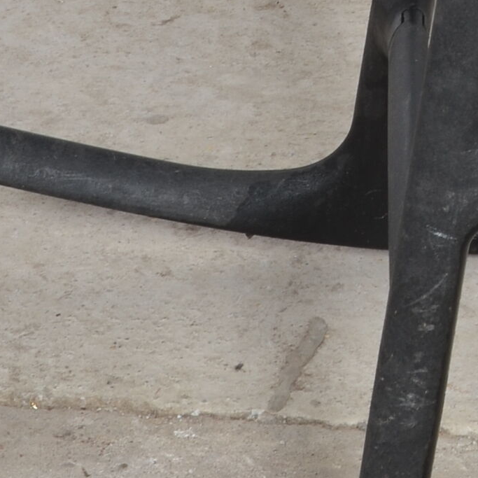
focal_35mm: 344
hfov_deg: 5.1
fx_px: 5374
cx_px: 707
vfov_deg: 5.0
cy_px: -260
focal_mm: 50
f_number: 11
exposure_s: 1/125
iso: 100
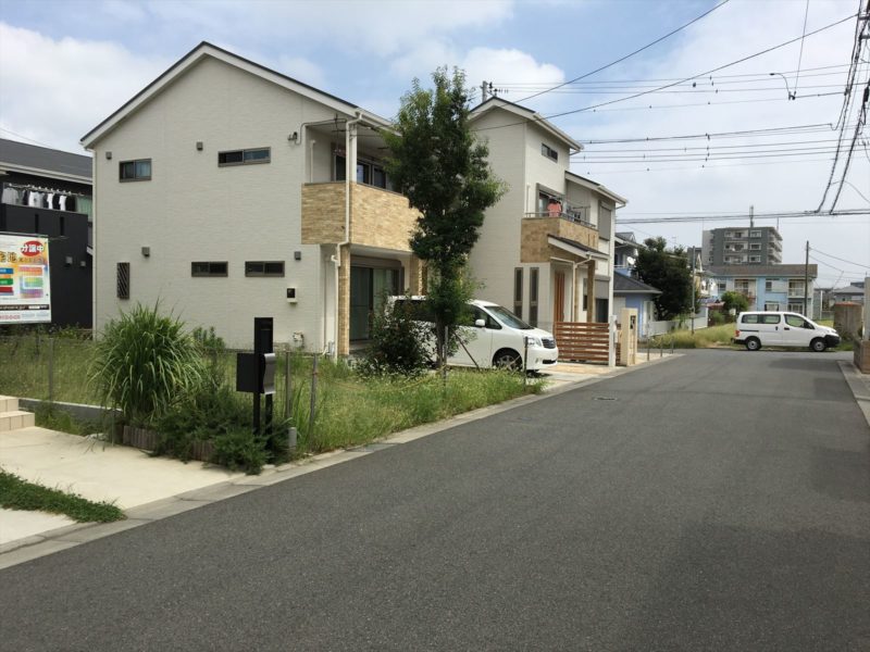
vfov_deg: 48.2
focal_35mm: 29
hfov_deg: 61.7
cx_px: 435
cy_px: 326
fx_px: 729
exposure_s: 1/2404
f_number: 2.2
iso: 25
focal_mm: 4.15
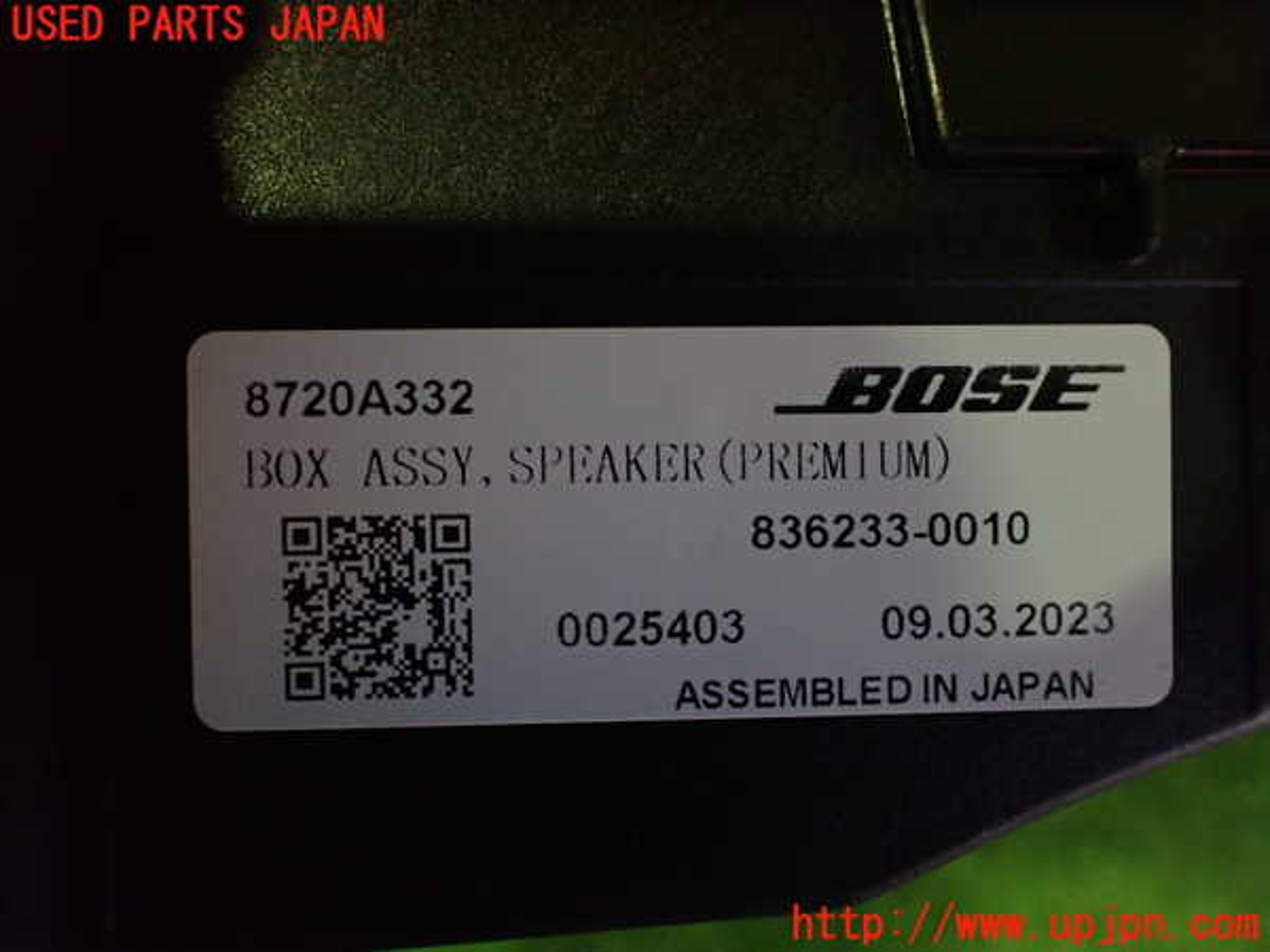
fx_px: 1101
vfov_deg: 46.8
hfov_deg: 60.0
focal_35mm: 30
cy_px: 476
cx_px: 635
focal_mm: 5.4
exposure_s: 1/80
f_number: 2.3
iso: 800
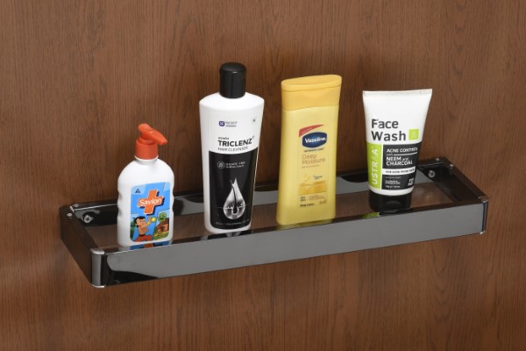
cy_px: 176
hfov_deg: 16.1
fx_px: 1855
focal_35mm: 127
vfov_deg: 10.8
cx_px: 263
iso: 80
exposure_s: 1/30
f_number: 14
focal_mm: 85
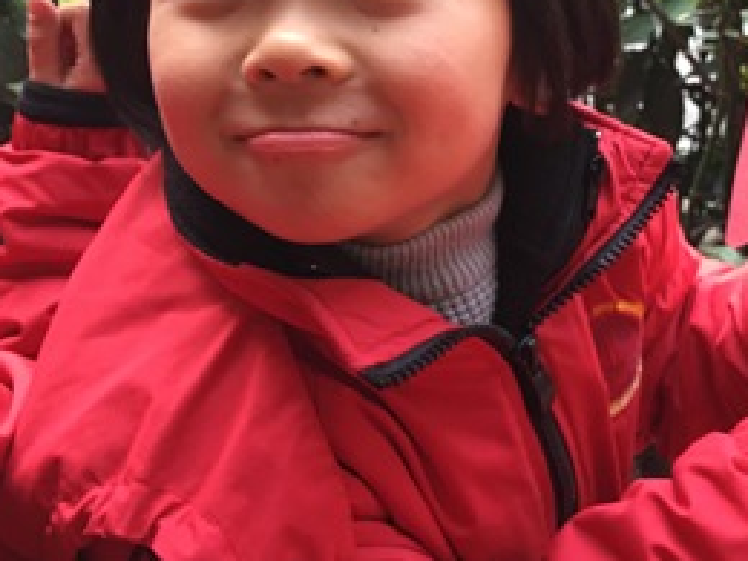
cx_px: 690
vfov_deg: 25.0
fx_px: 1253
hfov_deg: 31.5
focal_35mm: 58
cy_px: 155
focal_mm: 4.15
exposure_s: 1/33
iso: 40
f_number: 2.2
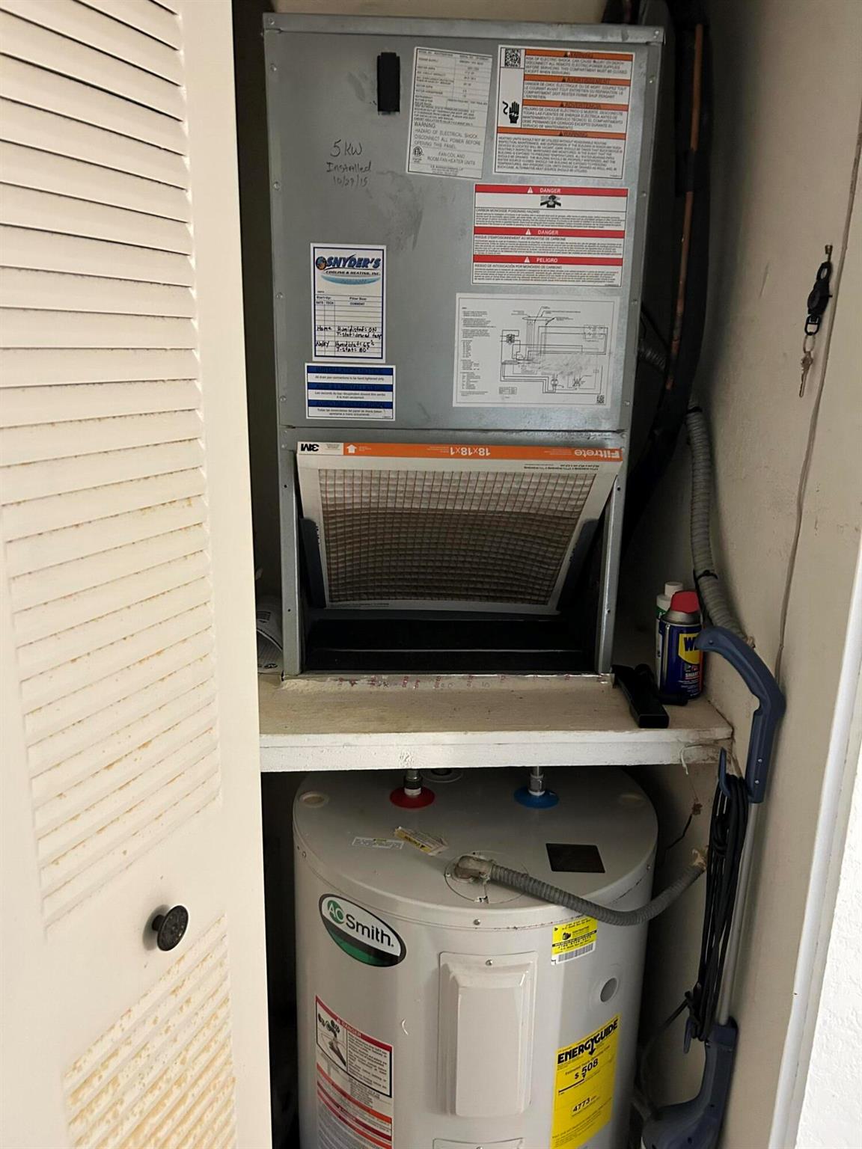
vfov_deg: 67.3
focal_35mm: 26
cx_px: 431
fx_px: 863
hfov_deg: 53.1
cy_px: 574
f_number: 1.5
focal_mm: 5.7
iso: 500
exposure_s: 1/40
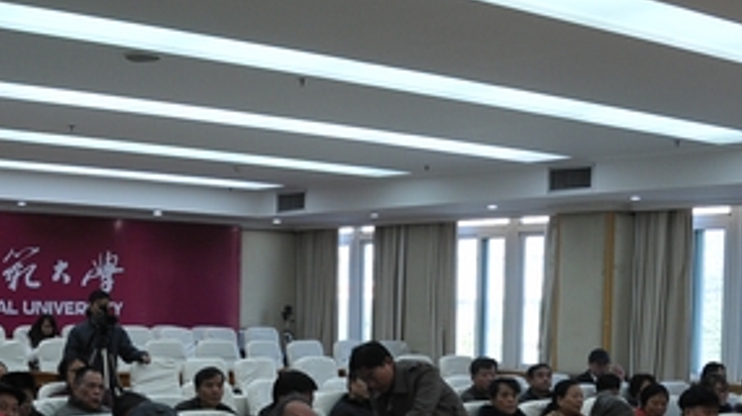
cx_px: 245
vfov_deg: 17.9
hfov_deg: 31.6
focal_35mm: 66
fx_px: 1298
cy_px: 380
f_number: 5.6
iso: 640
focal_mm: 20
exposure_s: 1/160
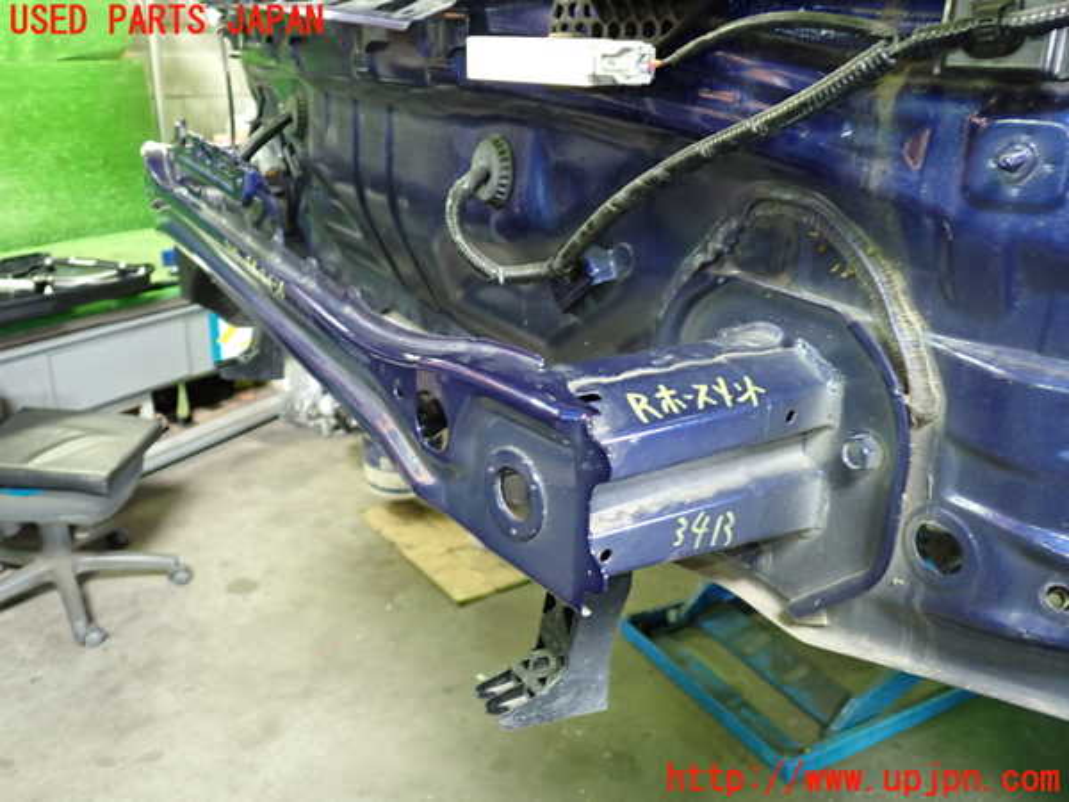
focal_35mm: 30
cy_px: 401
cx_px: 534
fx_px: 926
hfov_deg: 60.0
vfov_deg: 46.8
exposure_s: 1/30
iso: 500
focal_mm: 5.4
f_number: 2.3
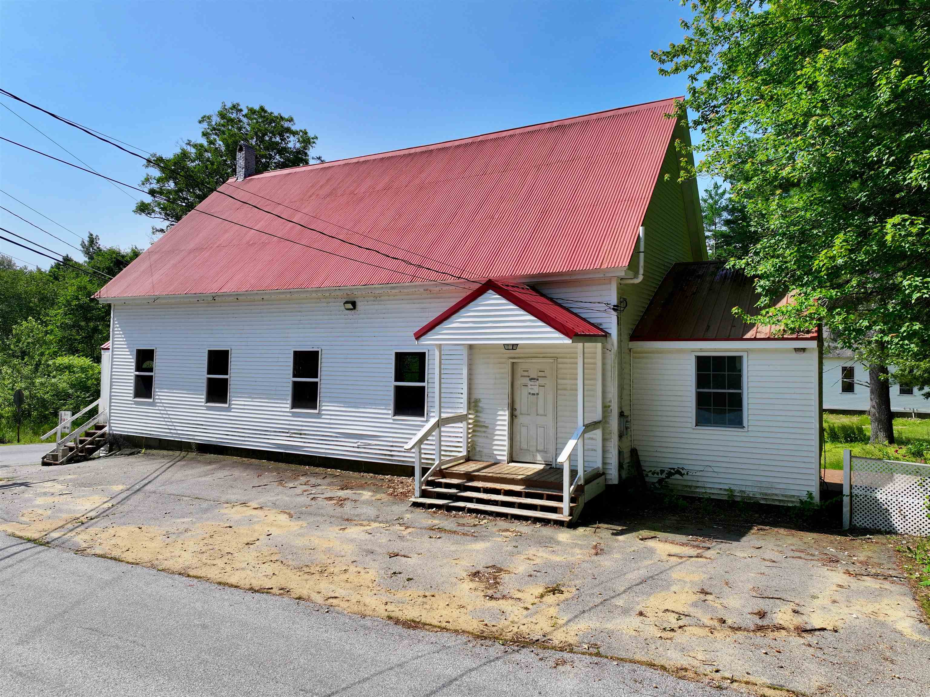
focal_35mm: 24
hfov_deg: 71.6
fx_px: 644
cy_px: 348
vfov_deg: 56.8
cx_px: 465
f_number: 2.8
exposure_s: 1/2500
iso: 120
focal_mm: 12.29
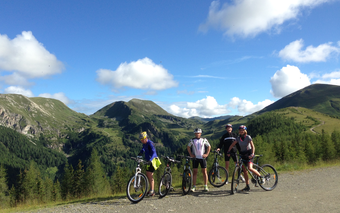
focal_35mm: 37
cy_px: 118
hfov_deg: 52.7
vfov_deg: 34.4
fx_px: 343
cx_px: 161
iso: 50
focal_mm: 4.12
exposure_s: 1/1043
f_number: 2.4
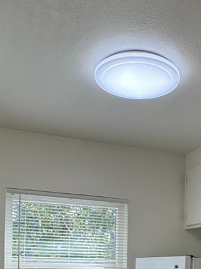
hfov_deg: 29.2
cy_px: 263
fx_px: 380
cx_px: 148
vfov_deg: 35.5
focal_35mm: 49
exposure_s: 1/120
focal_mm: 2.22
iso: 50
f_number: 2.2
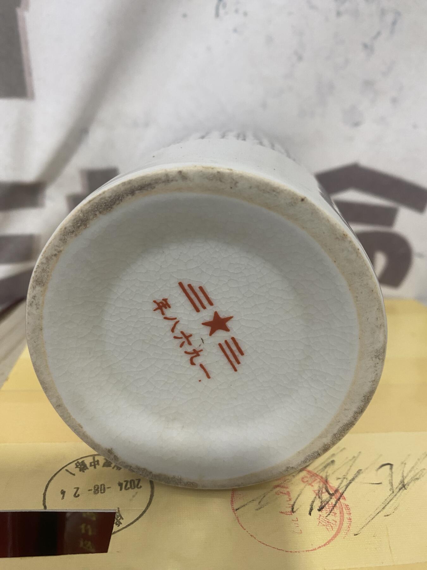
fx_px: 428
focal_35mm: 26
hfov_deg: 53.1
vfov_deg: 67.3
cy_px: 285
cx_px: 214
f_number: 1.8
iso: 100
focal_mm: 4.25
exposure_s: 1/50
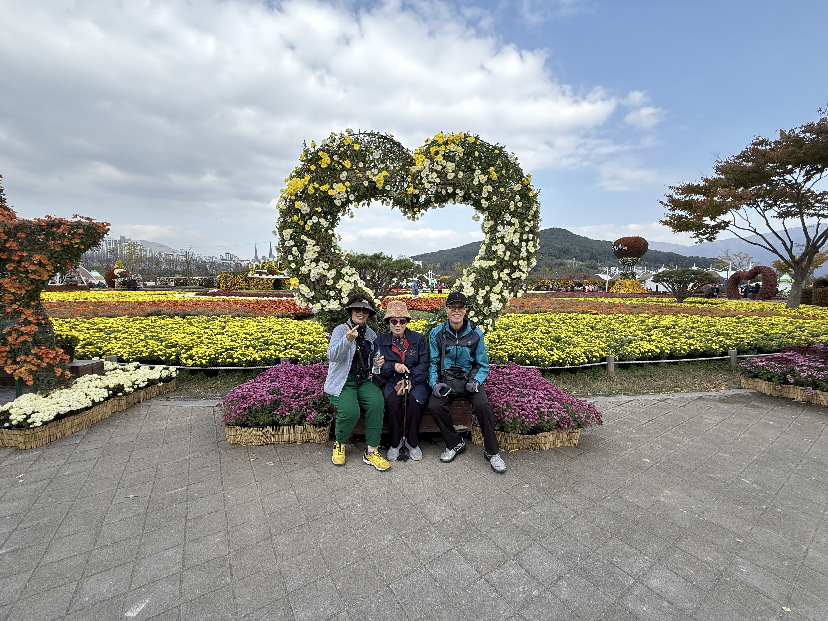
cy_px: 310
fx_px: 335
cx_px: 414
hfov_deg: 102.1
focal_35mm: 14
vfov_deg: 85.7
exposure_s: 1/510
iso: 64
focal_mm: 2.22
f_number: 2.2
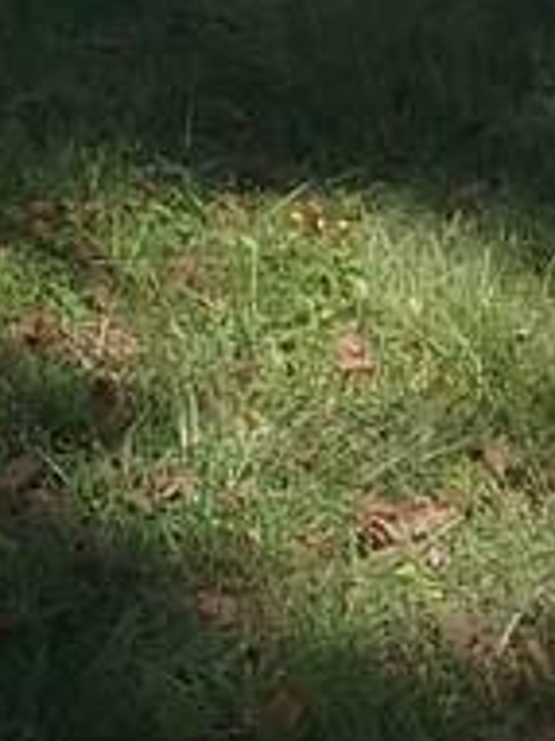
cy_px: -504
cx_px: -640
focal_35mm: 156
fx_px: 3339
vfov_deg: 11.9
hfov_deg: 8.8
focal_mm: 3.3
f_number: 2.2
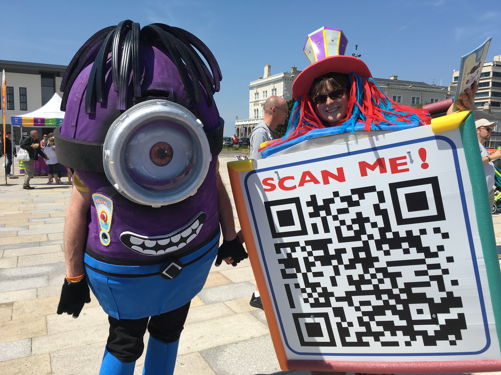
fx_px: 420
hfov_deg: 61.7
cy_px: 188
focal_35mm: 29
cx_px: 250
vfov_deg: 48.2
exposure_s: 1/1972
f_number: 2.2
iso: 25
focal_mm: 4.15
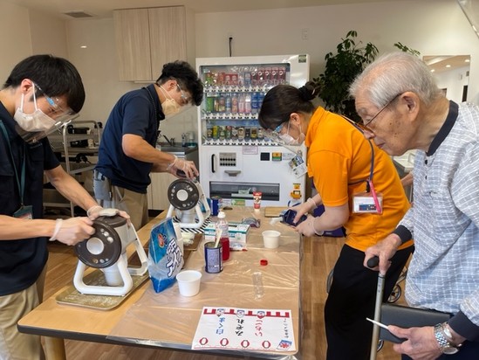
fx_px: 360
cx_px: 240
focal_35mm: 26
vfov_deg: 53.1
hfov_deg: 67.3
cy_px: 180
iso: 80
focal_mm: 5.1
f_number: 1.6
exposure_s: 1/60
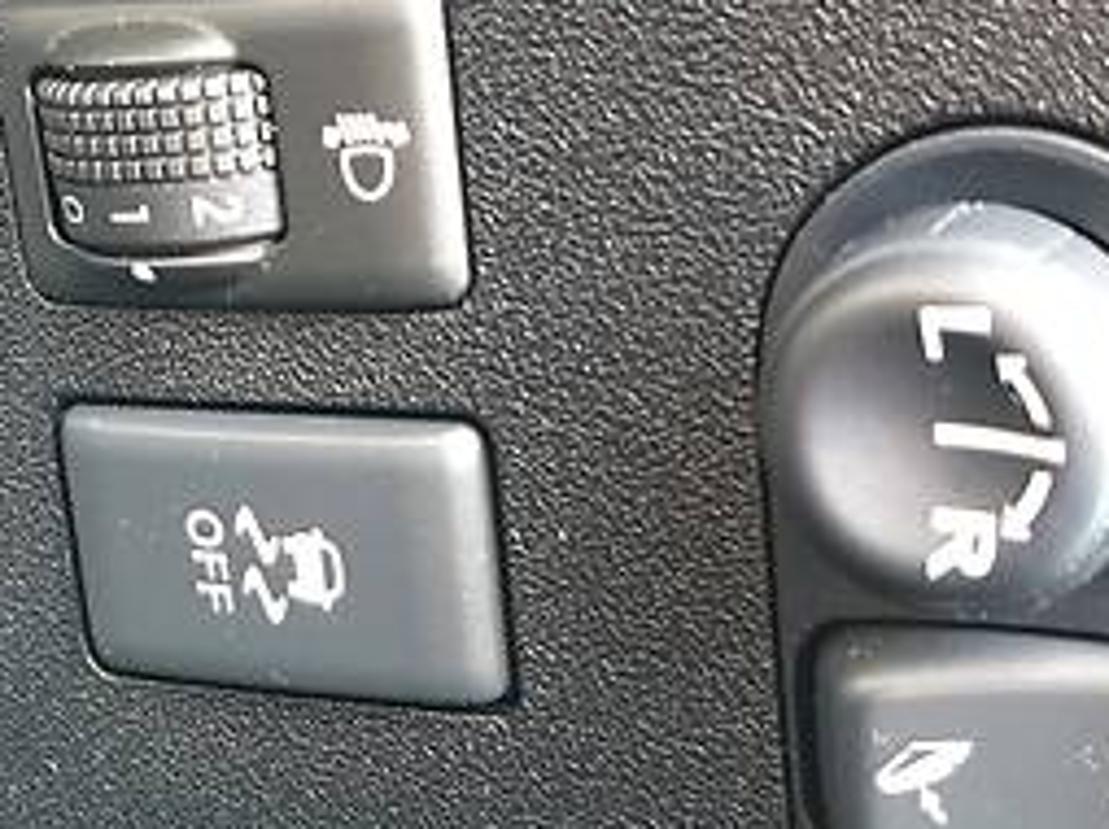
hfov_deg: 23.7
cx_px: 323
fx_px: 2625
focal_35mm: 82
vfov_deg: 17.8
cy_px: 641
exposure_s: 1/21
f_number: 1.5
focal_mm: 4.3
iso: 250
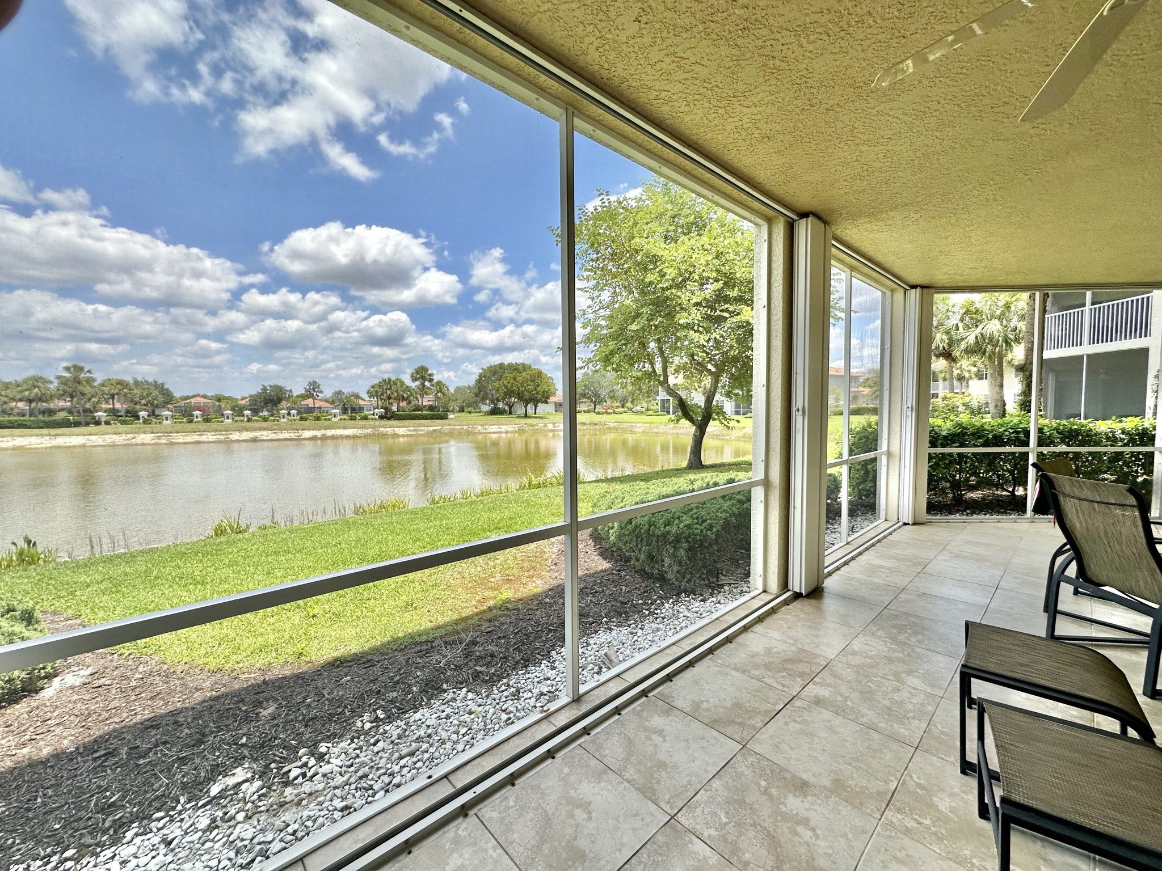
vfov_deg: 85.7
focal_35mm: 14
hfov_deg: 102.1
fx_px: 470
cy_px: 436
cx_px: 581
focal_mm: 2.22
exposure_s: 1/924
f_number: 2.2
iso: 50
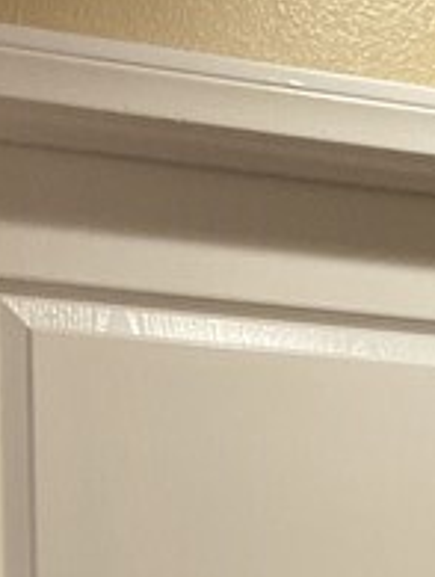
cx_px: 361
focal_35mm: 152
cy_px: 1050
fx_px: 2538
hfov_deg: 9.8
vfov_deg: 11.9
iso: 100
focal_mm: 3
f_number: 1.8
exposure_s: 1/60
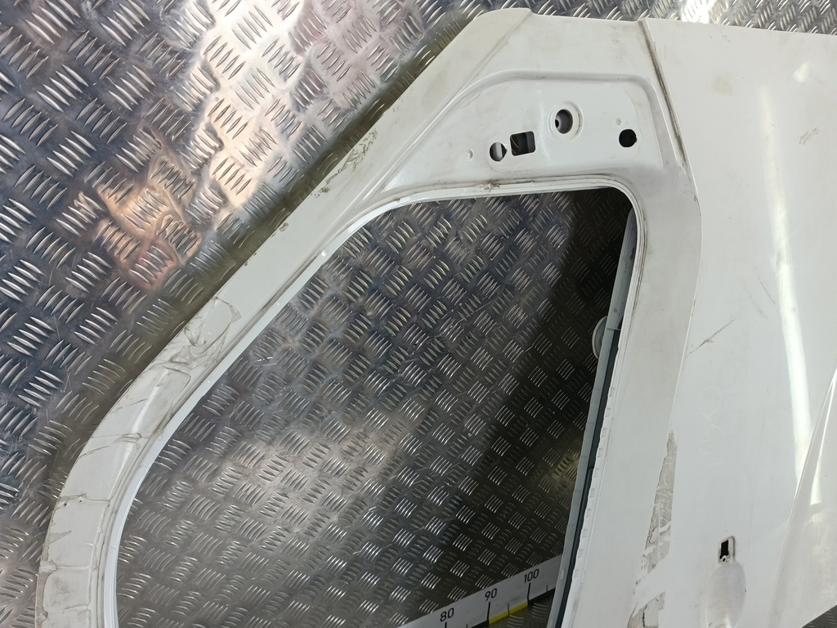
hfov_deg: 73.9
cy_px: 314
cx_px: 418
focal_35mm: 23
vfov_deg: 58.9
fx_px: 556
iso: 109
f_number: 1.6
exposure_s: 1/100
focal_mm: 4.11
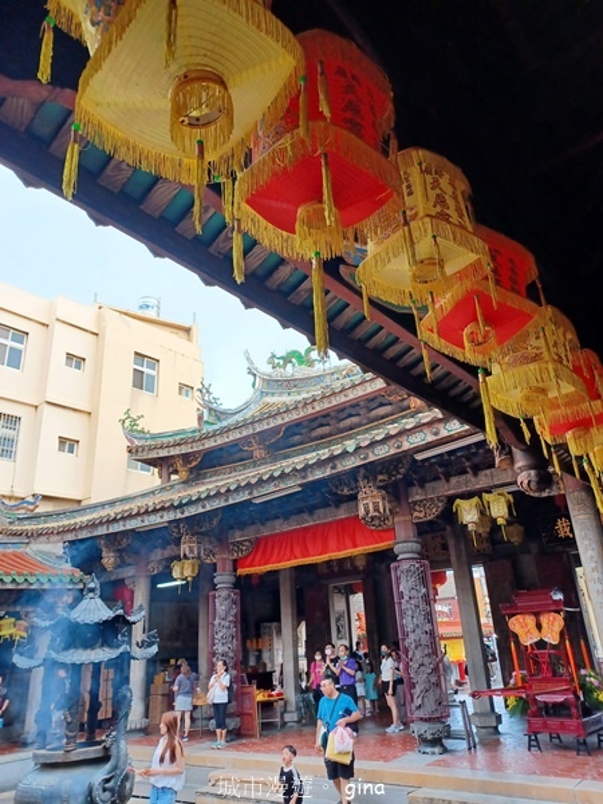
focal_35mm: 25
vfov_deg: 69.4
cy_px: 402
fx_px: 581
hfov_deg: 54.9
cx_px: 302
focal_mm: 4.6
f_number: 1.8
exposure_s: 1/60
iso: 64
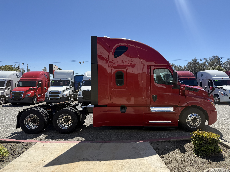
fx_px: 159
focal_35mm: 24
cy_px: 86
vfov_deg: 56.8
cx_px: 115
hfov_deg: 71.6
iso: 80
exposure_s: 1/4405
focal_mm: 6.76
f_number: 1.78
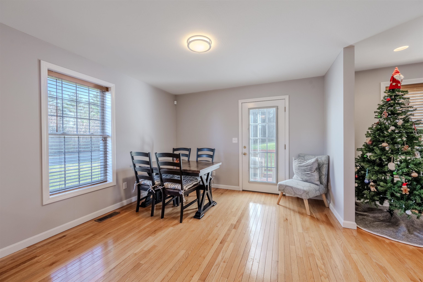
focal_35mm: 14
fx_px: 164
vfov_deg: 81.2
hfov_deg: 104.3
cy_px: 141
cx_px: 212
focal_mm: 14
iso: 400
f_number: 8
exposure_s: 1/200
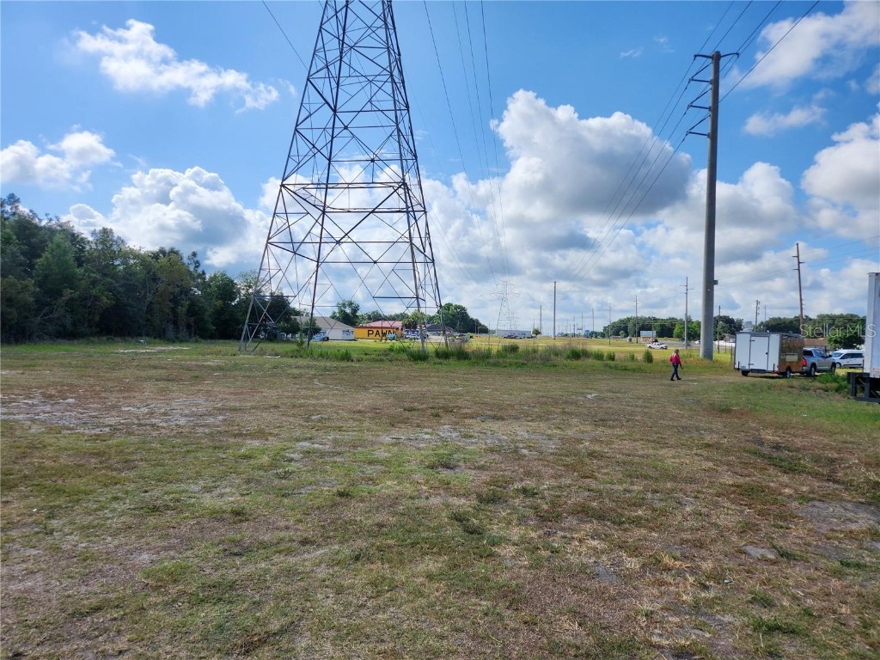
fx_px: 585
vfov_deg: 58.9
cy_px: 330
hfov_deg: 73.9
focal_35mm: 23
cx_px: 440
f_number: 1.8
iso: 20
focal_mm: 5.4
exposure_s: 1/2977
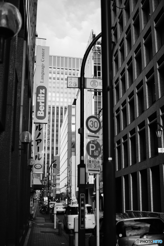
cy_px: 123
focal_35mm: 45
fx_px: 307
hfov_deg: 29.9
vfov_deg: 43.6
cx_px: 82
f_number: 1.4
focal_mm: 30
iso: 100
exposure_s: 1/2000
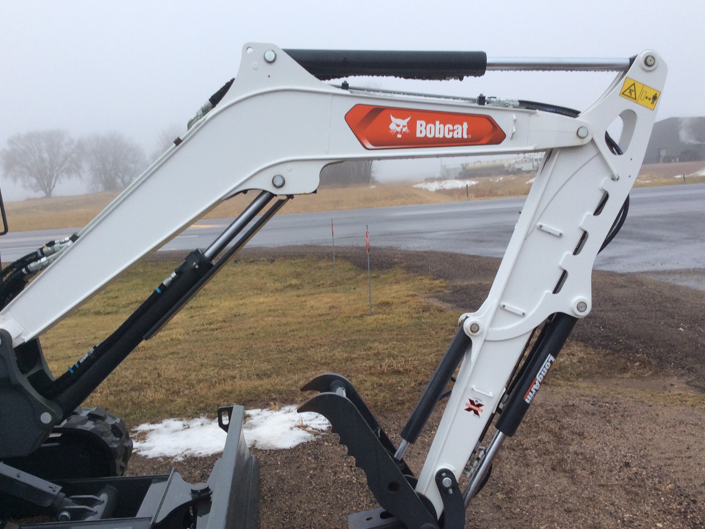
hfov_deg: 55.4
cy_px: 268
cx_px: 359
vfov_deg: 42.9
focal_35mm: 33
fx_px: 672
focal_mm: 3.3
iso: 32
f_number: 2.4
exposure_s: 1/400
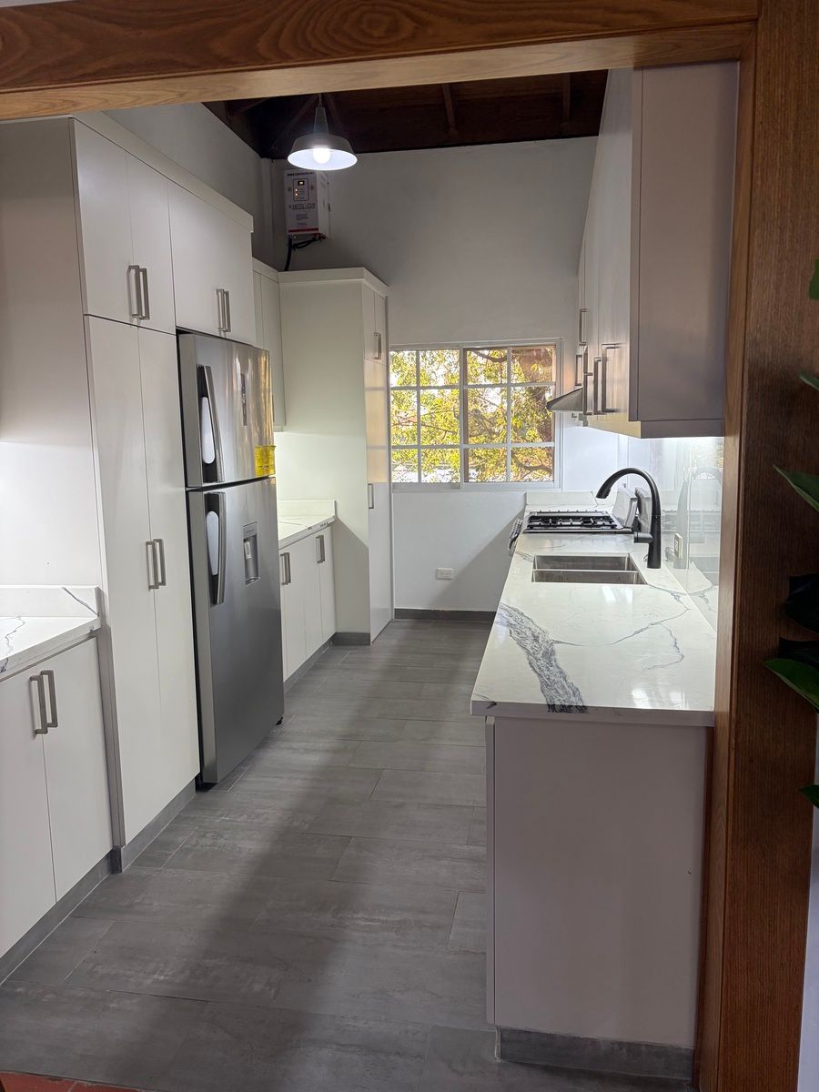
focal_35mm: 26
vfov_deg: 67.3
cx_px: 410
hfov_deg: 53.1
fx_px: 820
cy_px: 546
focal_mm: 5.96
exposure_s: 1/120
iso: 100
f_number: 1.6
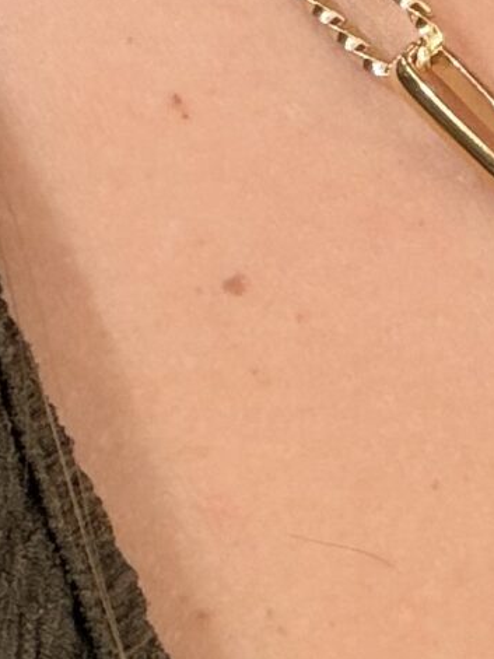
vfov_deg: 12.0
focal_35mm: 163
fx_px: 3103
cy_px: -31
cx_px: 914
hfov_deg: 8.7
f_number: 1.9
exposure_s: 1/50
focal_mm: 2.71
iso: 80
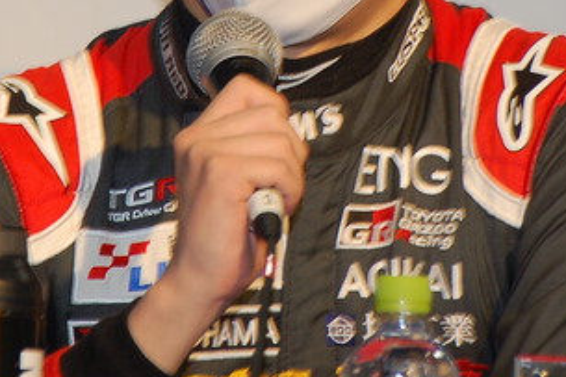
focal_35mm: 602
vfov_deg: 2.3
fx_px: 9459
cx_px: 251
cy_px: -48
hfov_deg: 3.4
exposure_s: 1/60
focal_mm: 170
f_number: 5.6
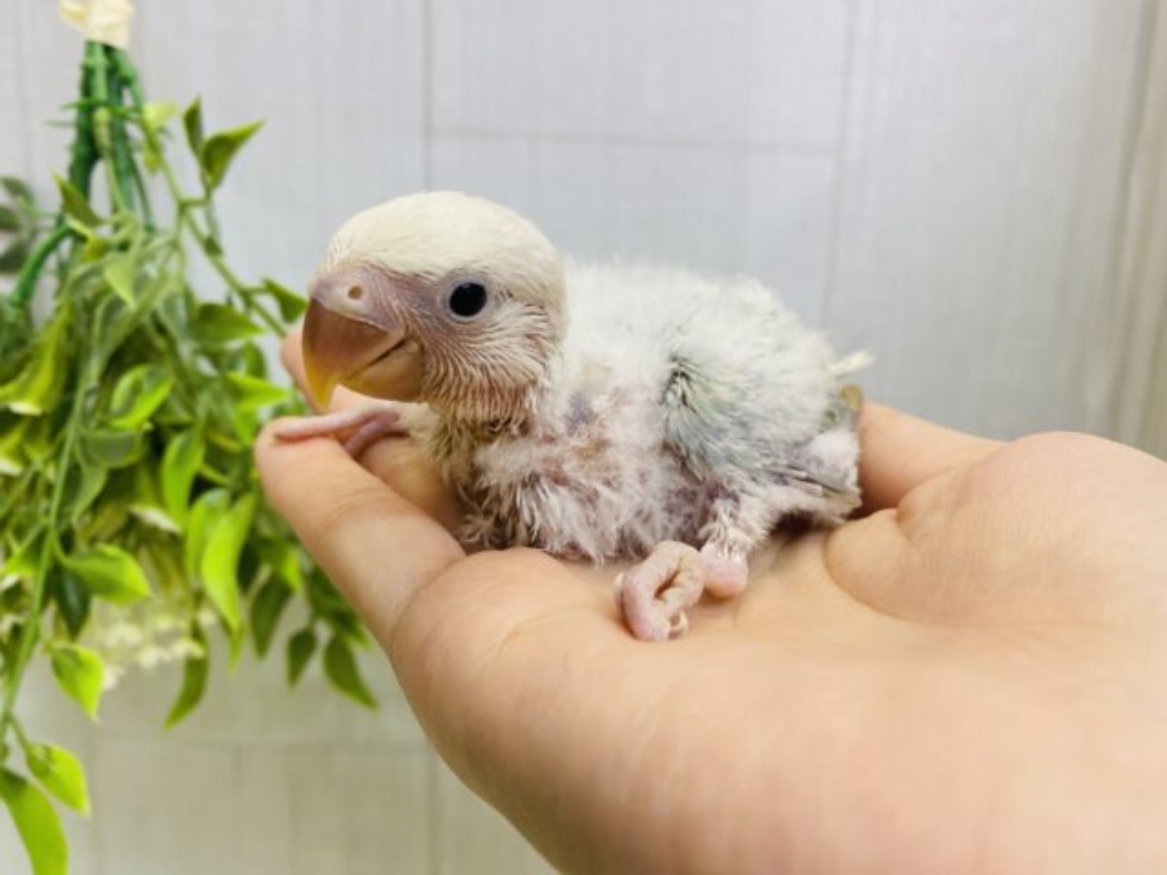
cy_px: 438
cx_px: 584
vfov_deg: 54.9
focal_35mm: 25
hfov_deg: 69.4
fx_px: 843
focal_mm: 4.25
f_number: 1.8
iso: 100
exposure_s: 1/100
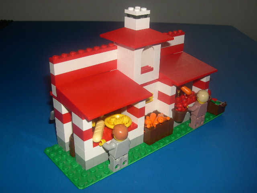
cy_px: 96
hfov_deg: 49.0
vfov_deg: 37.7
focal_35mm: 38
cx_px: 128
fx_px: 282
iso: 100
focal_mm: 8
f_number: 7.6
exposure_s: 1/60
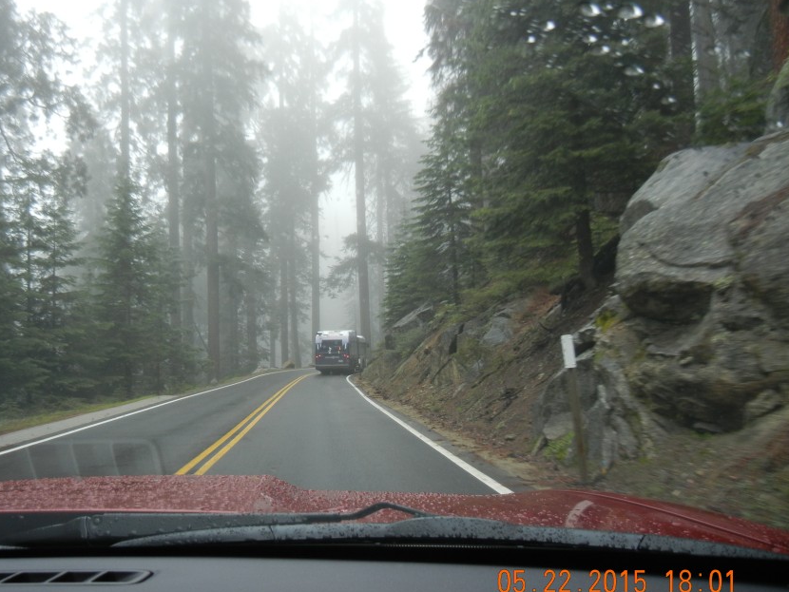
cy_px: 293
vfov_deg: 38.7
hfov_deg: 49.8
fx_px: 844
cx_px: 310
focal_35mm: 37
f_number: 3.5
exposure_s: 1/123
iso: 160
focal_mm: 5.4
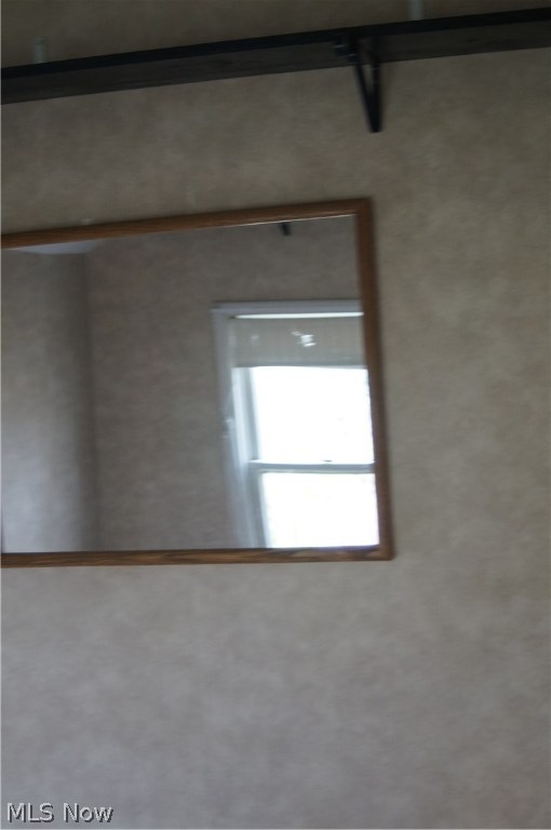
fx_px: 1208
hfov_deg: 25.7
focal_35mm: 52
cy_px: 415
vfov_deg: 37.9
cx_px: 276
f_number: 4
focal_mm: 35
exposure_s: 1/60
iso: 500
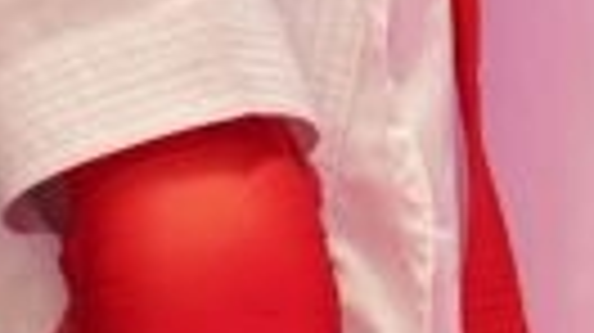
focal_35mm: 2150
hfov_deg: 1.0
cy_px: -230
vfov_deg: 0.6
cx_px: 351
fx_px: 33836
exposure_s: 1/1000
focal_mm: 150
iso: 3200
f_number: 2.8
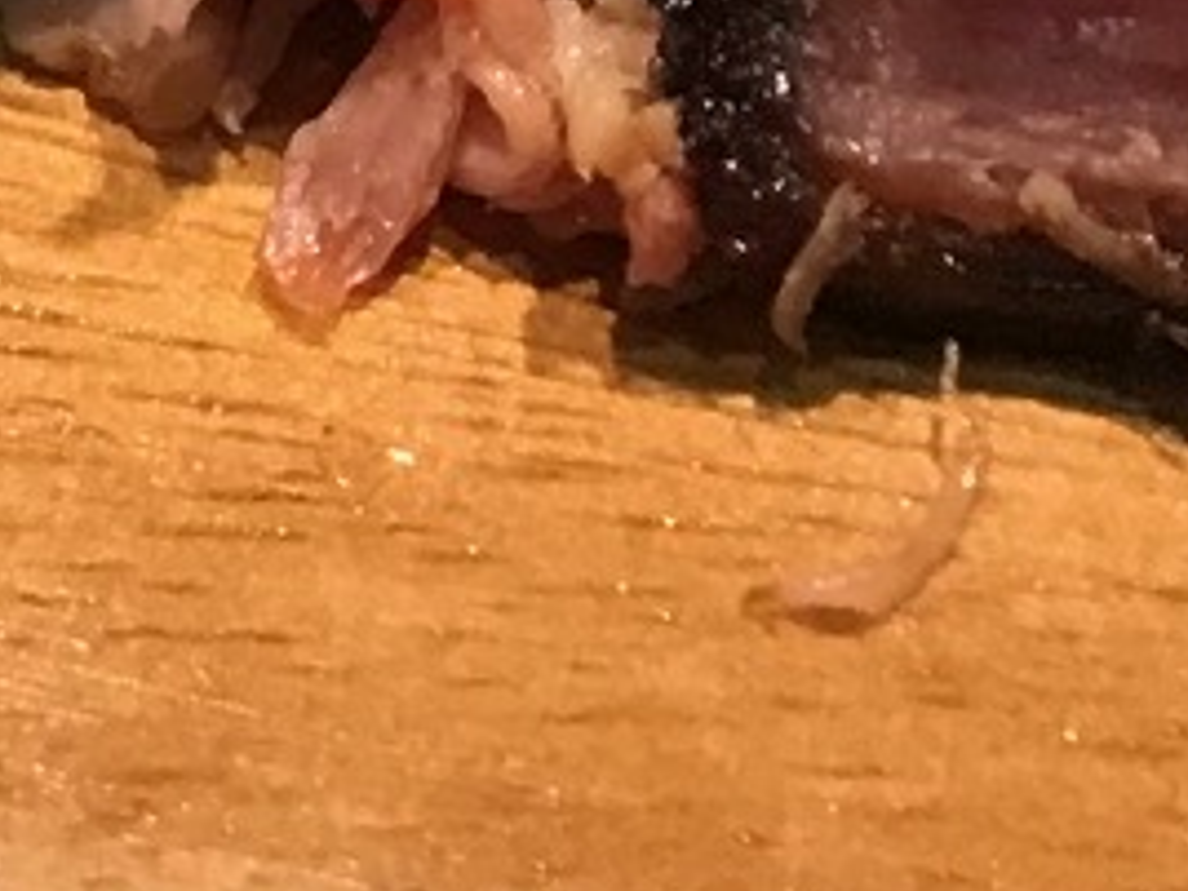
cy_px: -2221
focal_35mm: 211
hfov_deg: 8.4
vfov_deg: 6.2
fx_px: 7241
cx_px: -1875
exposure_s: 1/15
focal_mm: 3.99
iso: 50
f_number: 1.8
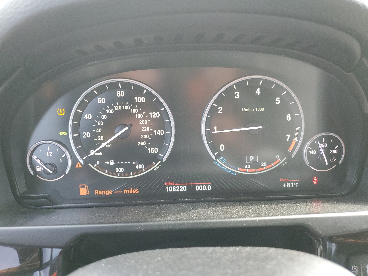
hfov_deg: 67.3
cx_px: 184
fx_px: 276
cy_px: 138
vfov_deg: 53.1
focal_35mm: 26
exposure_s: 1/60.2
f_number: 1.5
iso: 150
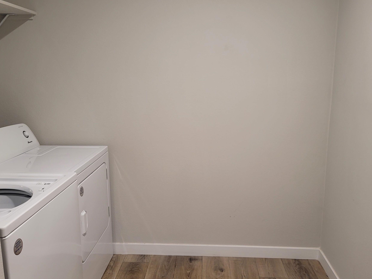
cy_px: 144
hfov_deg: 56.8
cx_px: 191
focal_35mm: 32
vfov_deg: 44.2
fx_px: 344
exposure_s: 1/40
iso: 200
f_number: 1.8
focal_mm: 5.4
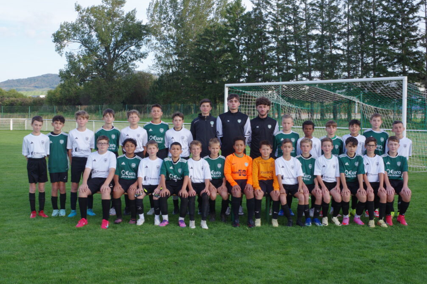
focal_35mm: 53
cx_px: 211
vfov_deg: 25.5
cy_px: 143
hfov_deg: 37.5
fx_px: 628
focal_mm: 35
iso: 200
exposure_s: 1/30
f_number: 14
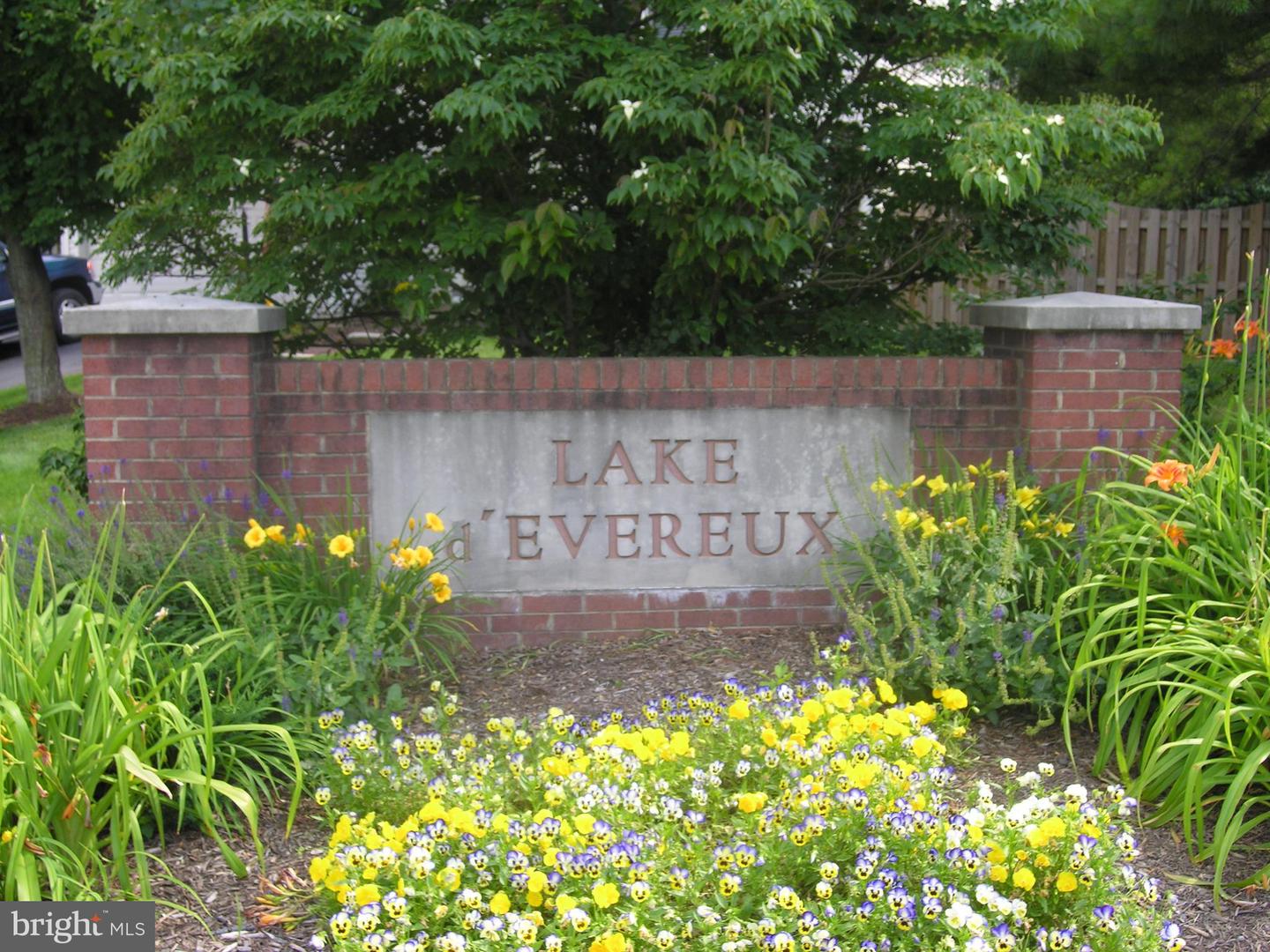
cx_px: 635
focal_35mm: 37
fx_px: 1357
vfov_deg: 38.7
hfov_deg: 50.1
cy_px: 476
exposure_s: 1/77.8
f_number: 4.3
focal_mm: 9.3
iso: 50
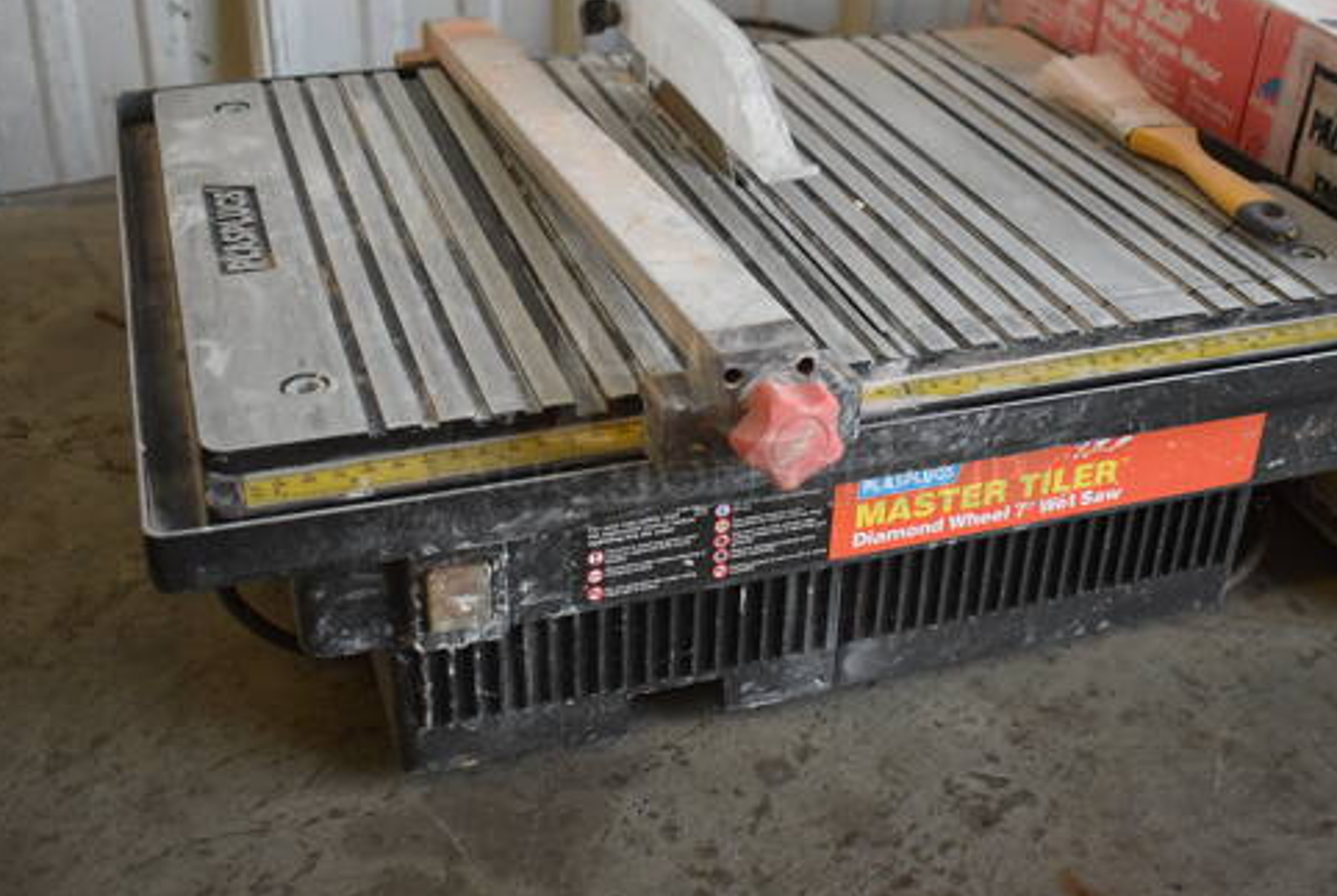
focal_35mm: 44
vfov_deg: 30.8
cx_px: 741
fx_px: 1623
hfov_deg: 44.7
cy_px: 361
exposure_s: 1/250
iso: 800
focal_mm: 23
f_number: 3.8
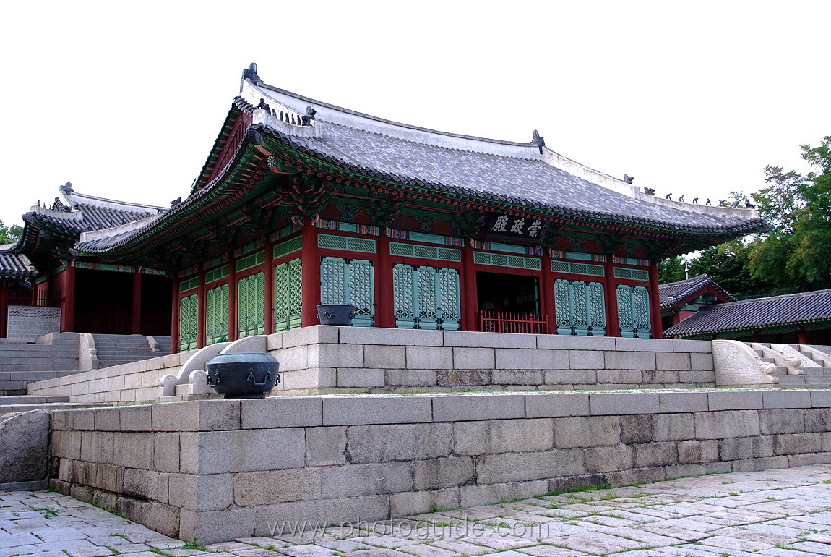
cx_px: 416
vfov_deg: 37.0
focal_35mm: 36
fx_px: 832
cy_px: 278
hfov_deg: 53.1
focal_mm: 24
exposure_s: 1/114
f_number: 6.3
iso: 125
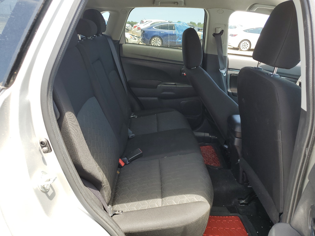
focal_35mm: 26
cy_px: 118
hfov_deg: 67.3
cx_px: 158
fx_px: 237
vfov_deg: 53.1
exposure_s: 1/294
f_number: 1.5
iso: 50
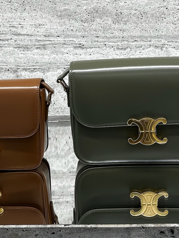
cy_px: 77
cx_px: 84
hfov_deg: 28.0
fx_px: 358
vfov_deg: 36.4
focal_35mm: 52
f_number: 1.78
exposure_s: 1/100
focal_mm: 6.86
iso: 160
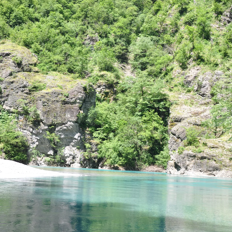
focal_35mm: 58
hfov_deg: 29.5
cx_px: 108
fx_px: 440
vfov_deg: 29.6
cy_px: 116
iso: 200
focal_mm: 30
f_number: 7.1
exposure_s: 1/200
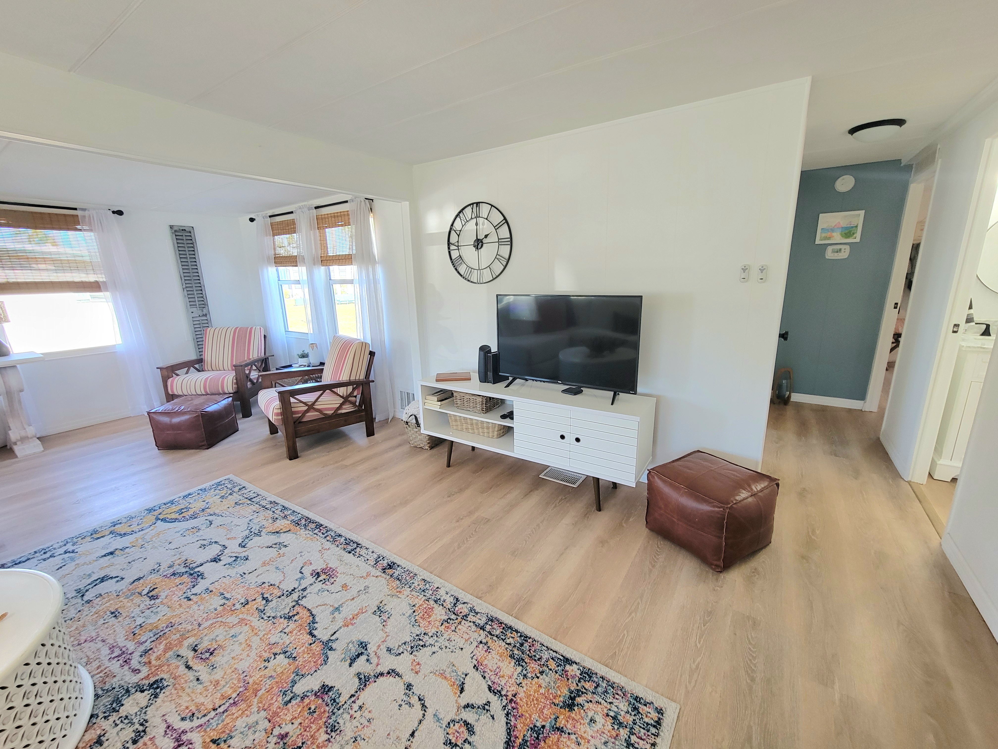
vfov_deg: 89.9
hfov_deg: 106.2
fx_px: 375
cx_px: 499
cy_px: 374
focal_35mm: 13
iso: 125
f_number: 2.2
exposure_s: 1/60.2
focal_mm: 2.2
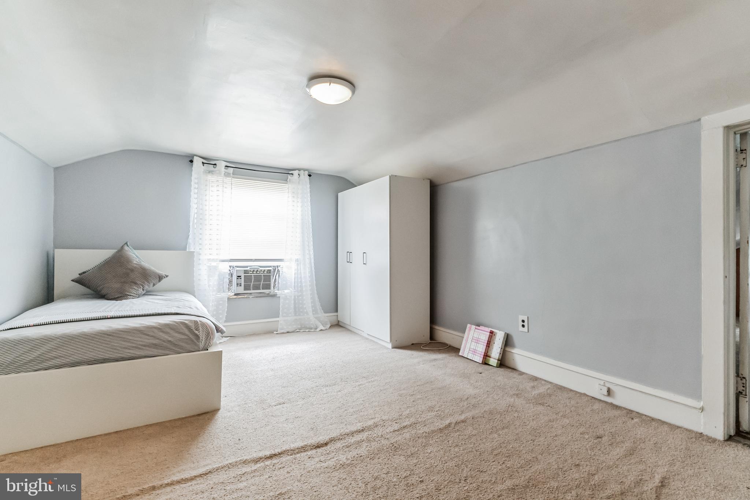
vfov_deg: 73.7
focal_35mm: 16
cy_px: 250
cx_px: 375
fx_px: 333
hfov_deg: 96.7
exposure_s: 1/60
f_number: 5.6
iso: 640
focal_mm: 16
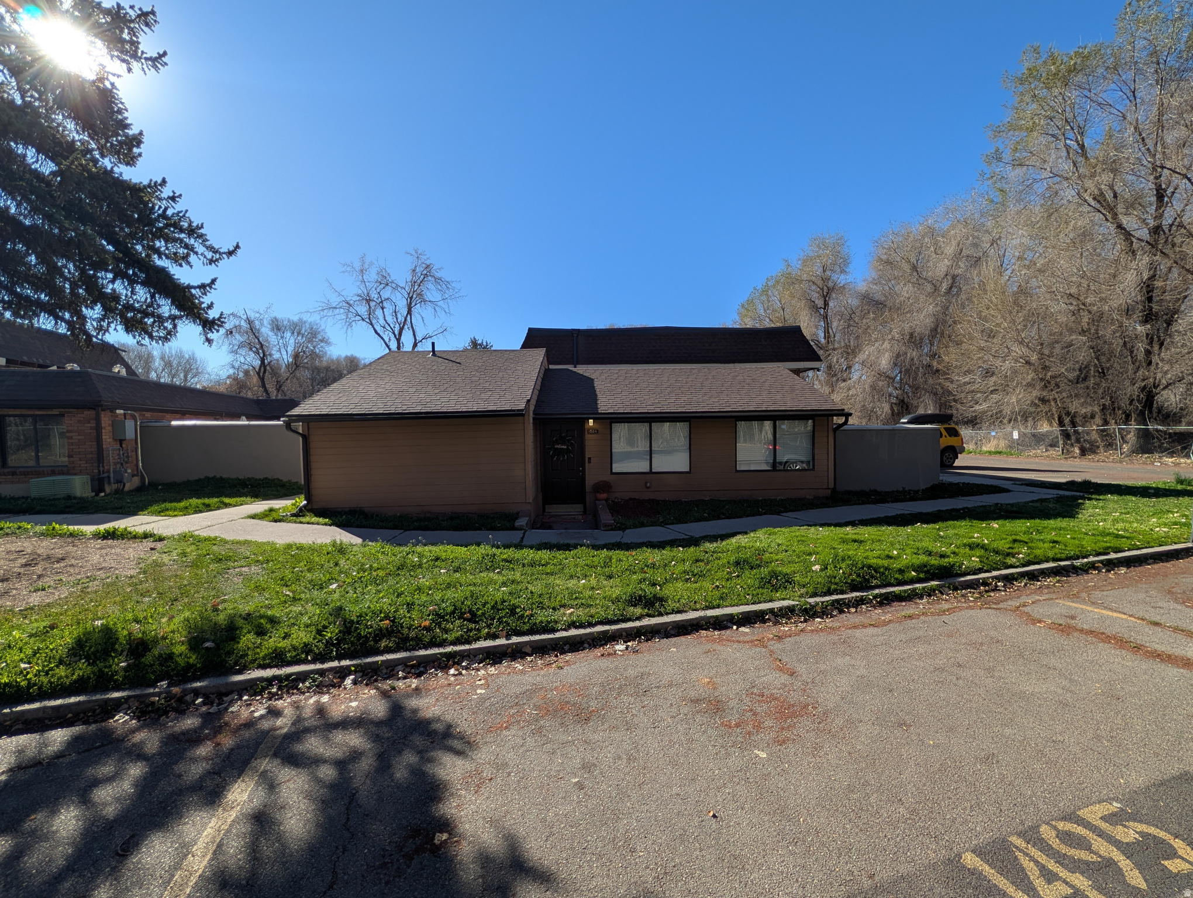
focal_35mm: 12
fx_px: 414
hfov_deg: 110.5
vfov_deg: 94.6
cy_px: 449
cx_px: 596
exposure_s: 1/2169
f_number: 1.7
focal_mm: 2.02
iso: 44
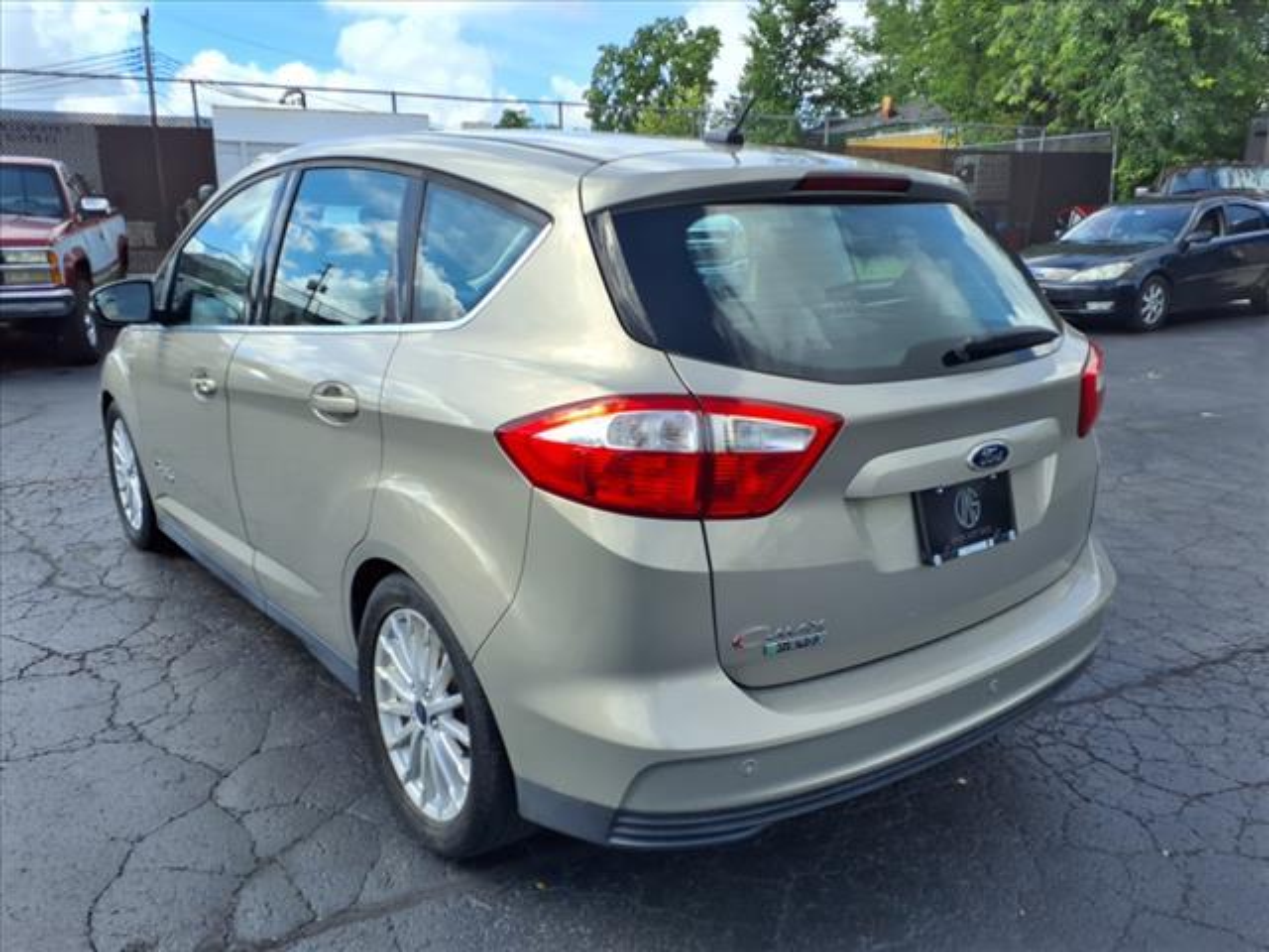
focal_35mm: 27
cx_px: 634
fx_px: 990
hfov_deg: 65.3
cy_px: 476
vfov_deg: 51.4
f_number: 1.9
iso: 40
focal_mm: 3.58
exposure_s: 1/1429
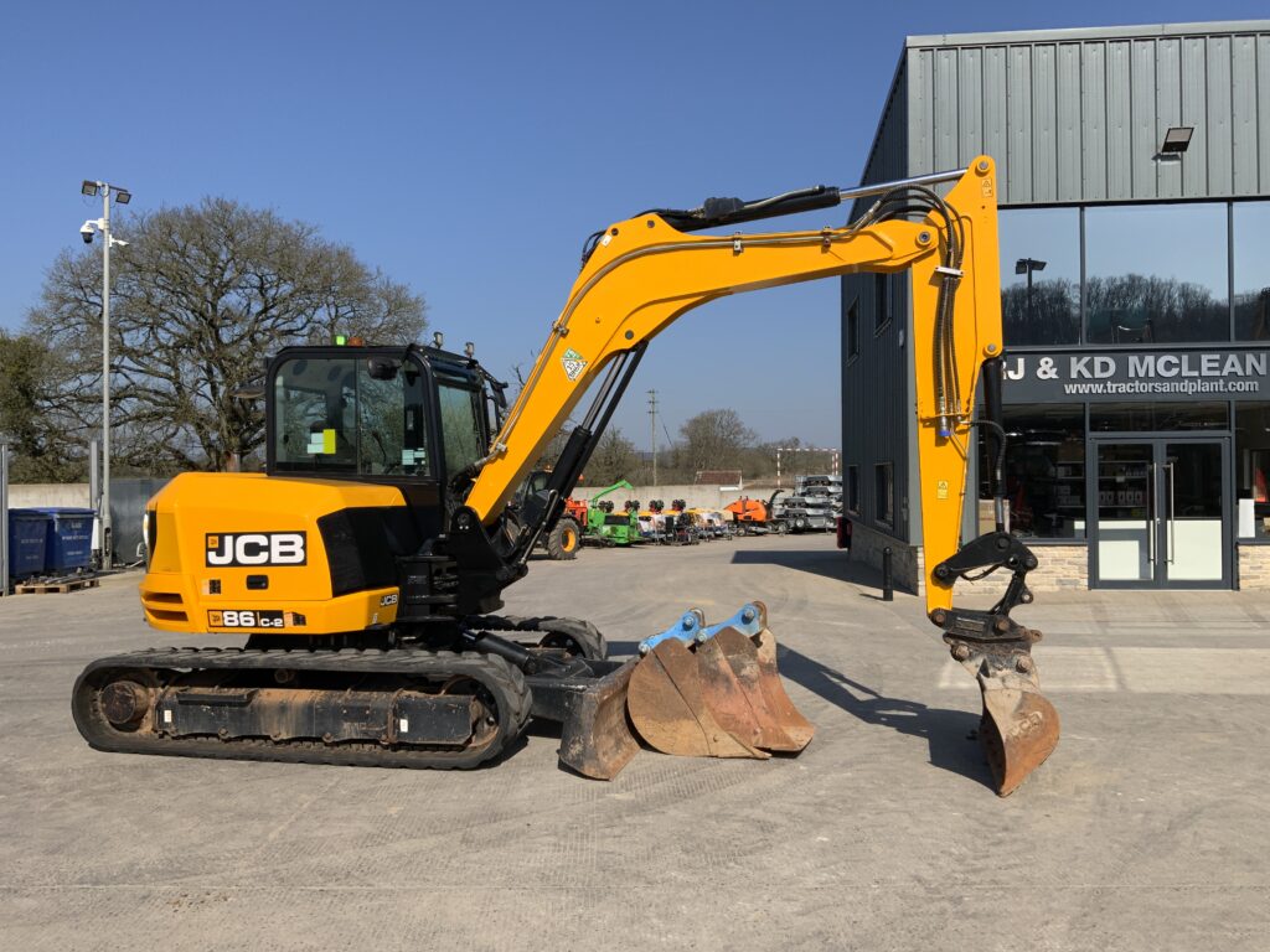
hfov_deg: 61.7
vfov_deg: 48.2
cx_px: 635
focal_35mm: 29
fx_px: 1064
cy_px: 476
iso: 20
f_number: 1.8
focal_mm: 3
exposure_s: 1/2667
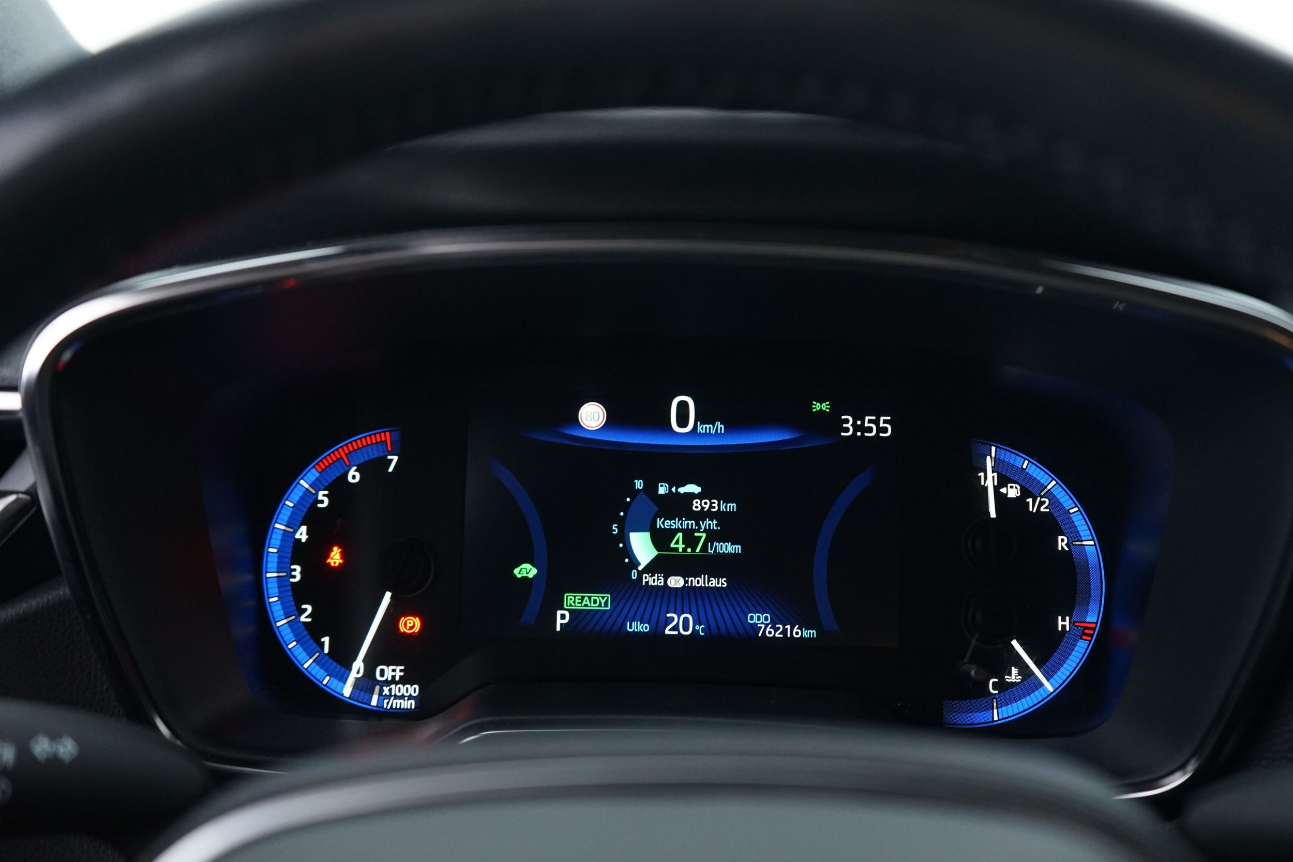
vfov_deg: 36.9
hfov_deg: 53.1
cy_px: 431
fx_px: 1293
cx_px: 646
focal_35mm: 36
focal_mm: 36
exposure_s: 1/20
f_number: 4
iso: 2000
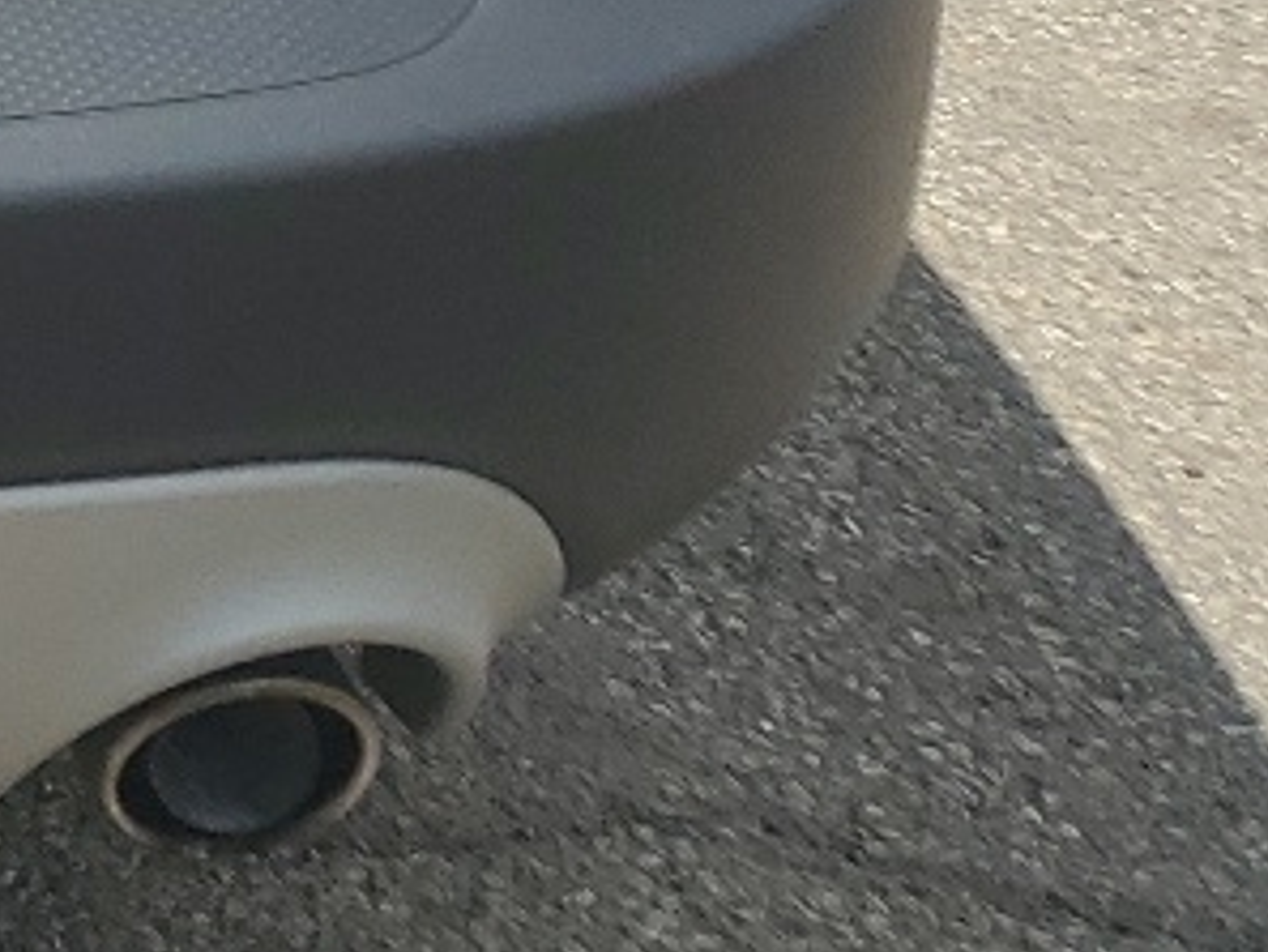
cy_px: -1217
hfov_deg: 12.0
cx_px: -1550
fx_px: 5130
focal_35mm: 140
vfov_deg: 9.6
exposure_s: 1/2500
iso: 50
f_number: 1.5
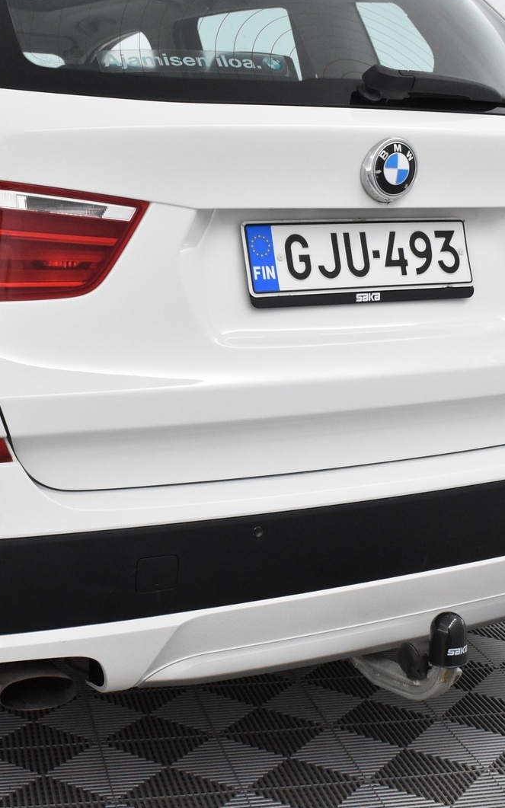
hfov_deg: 23.0
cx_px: 166
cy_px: 404
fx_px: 1233
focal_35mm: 56
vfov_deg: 36.3
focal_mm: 24
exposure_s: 1/160
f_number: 6.3
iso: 3200
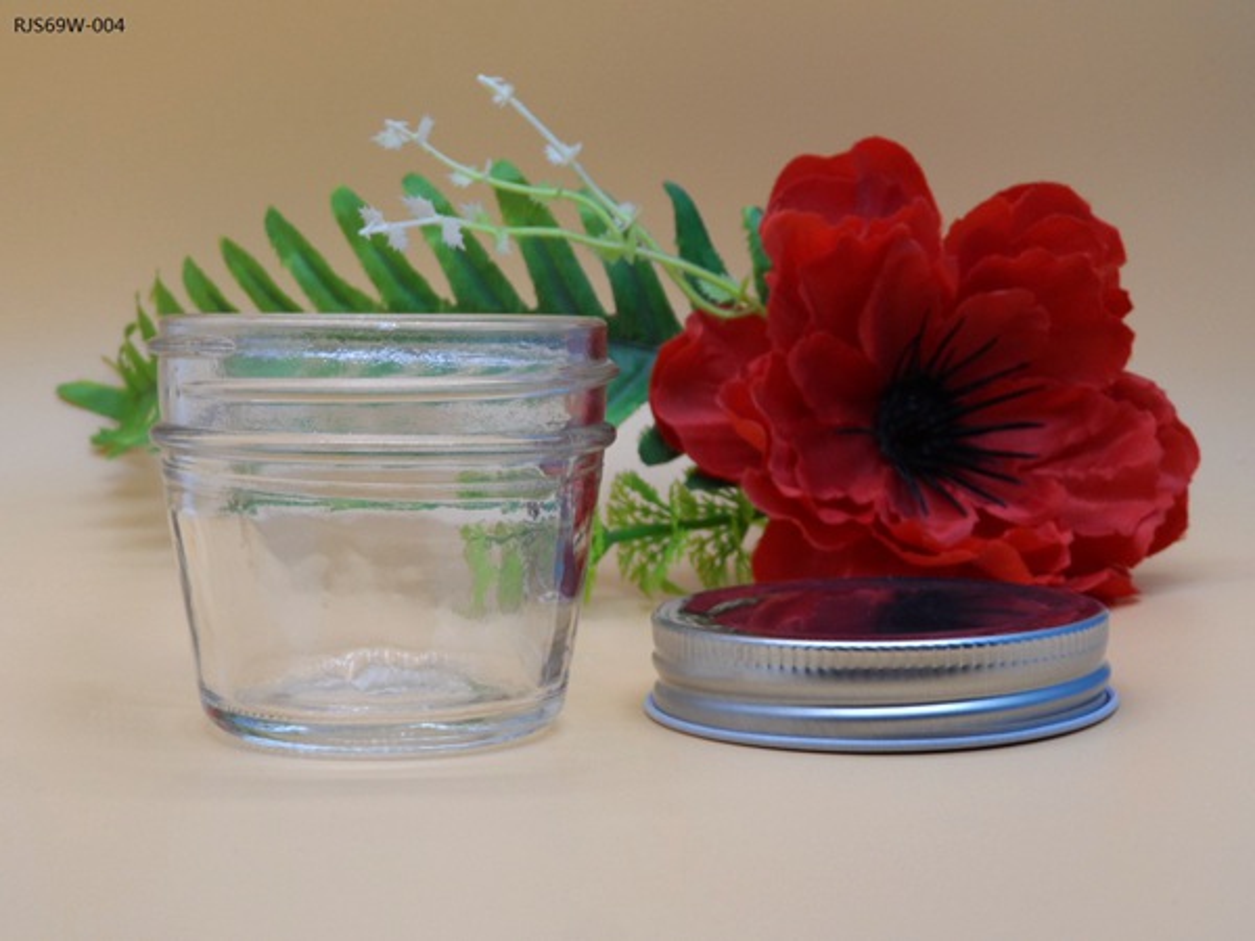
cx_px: 628
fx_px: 2248
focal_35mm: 62
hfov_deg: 31.2
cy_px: 470
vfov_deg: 23.7
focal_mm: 10.2
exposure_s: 1/250
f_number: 4.2
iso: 80
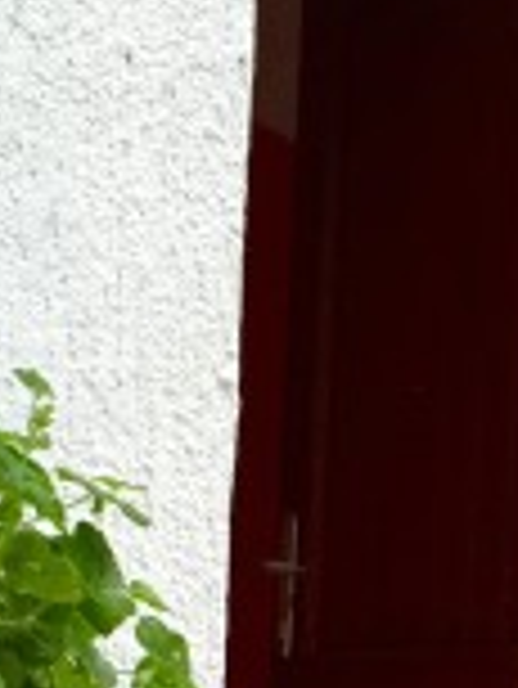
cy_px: 794
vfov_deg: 14.6
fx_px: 2610
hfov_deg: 11.1
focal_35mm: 131
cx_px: 667
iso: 50
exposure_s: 1/30
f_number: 2.2
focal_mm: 4.15
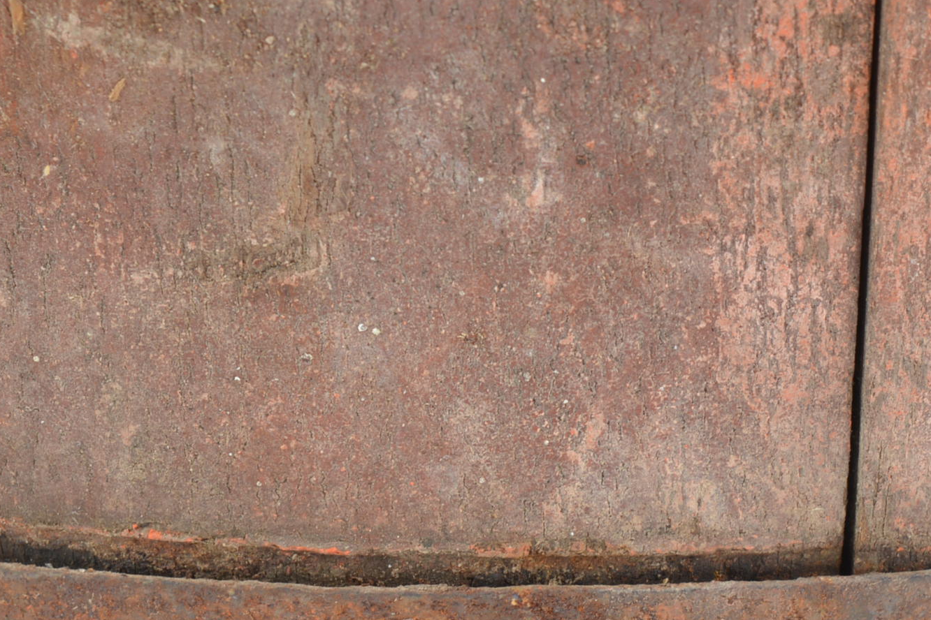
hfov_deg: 11.0
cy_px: 388
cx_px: 609
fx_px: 4813
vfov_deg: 7.4
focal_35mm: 186
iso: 100
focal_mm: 55
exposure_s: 1/100
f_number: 11
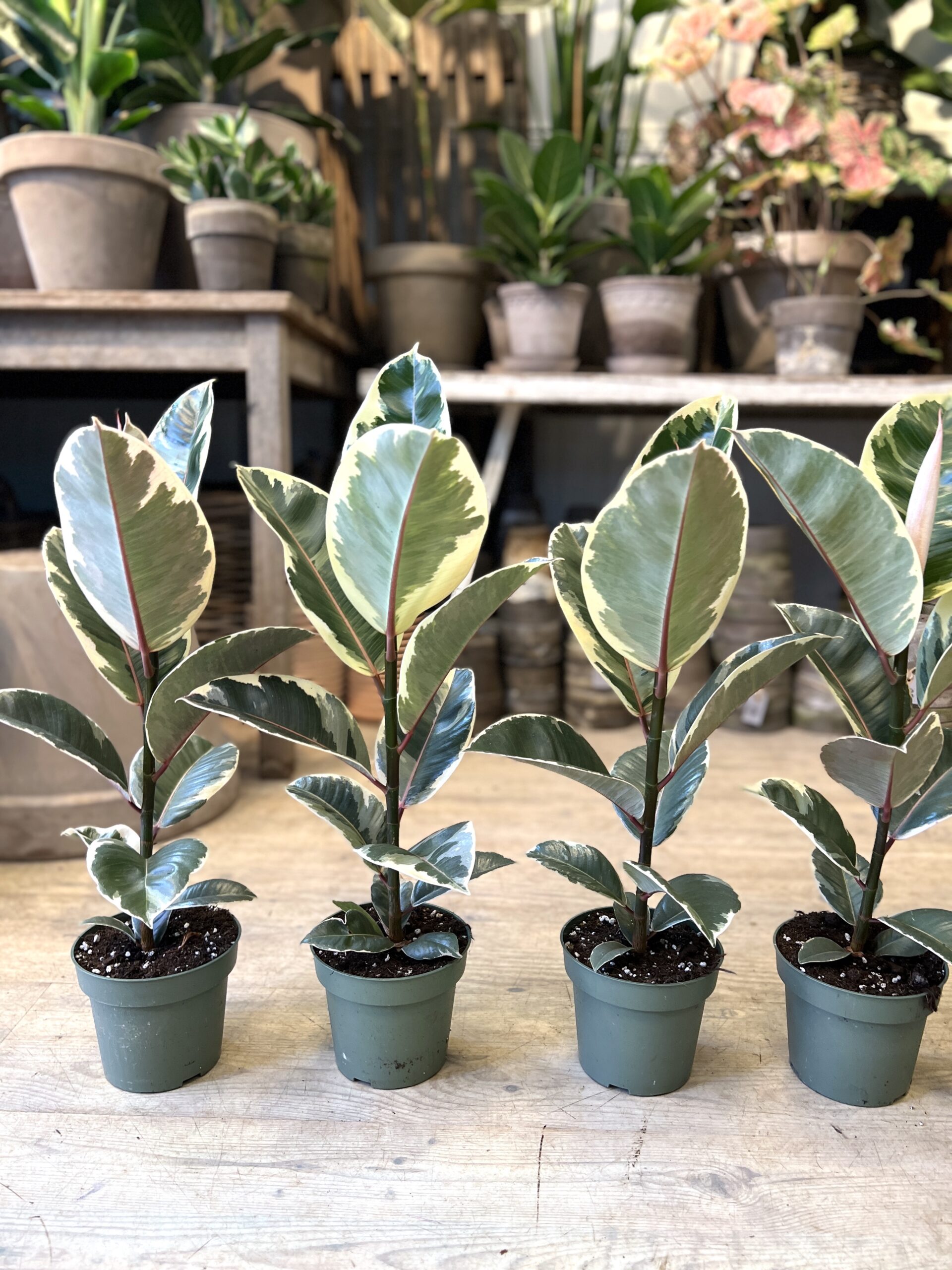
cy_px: 635
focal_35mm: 26
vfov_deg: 67.3
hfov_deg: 53.1
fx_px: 953
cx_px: 476
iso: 100
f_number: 1.5
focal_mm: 5.7
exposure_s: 1/50
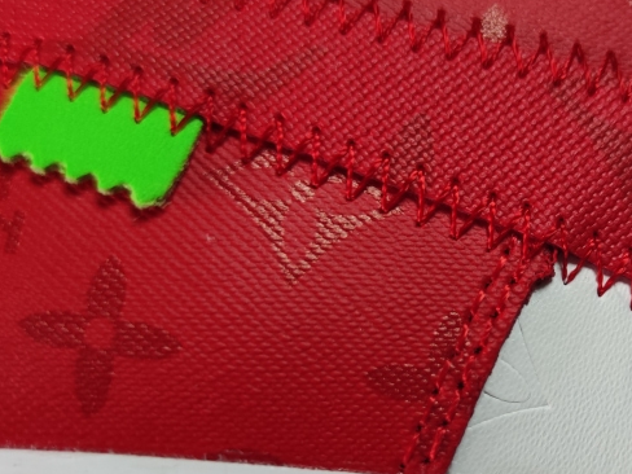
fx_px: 1150
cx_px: 440
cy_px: 343
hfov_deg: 30.4
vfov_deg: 23.1
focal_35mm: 63
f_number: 1.69
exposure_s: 1/100
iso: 129
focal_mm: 6.72
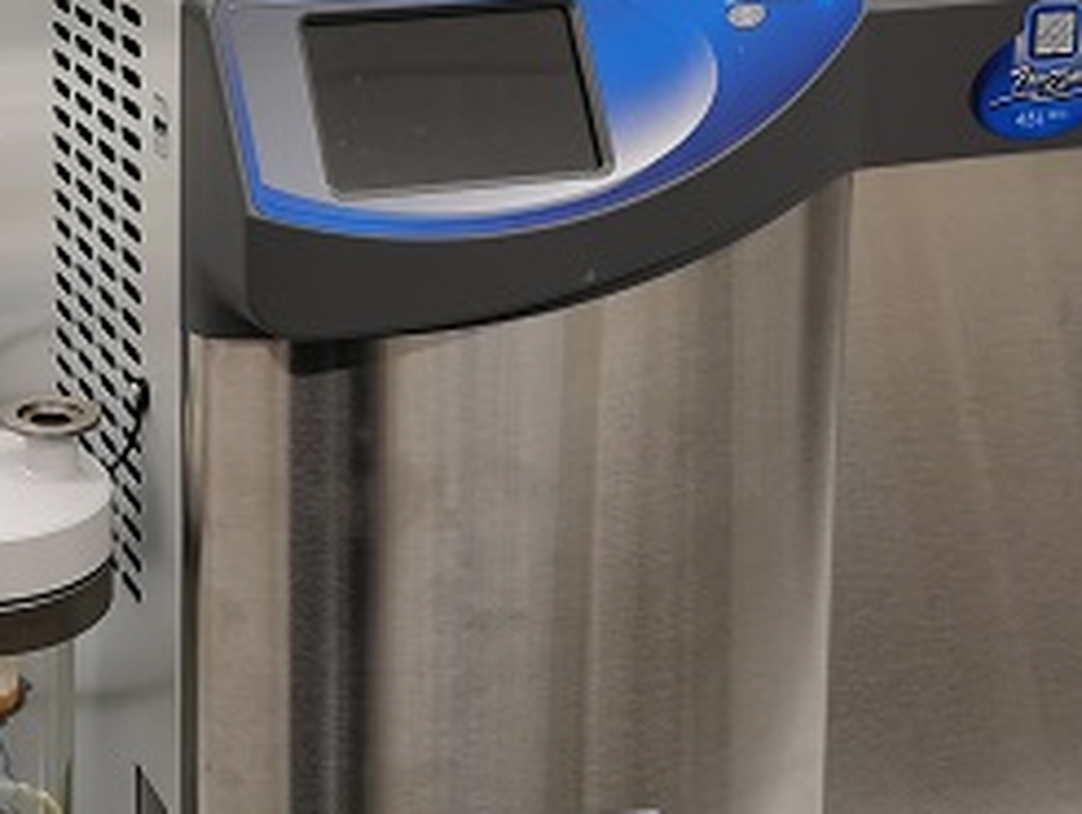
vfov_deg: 18.1
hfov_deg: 23.5
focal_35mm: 80
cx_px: 26
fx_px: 2503
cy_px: 48
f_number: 1.6
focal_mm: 5.56
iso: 100
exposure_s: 1/50
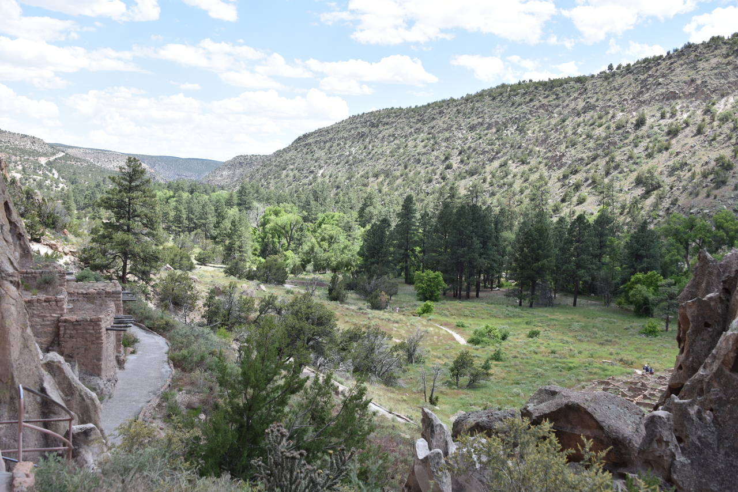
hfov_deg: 53.1
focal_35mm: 36
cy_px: 246
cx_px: 369
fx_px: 738
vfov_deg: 36.9
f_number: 7.1
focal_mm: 36
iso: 100
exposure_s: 1/200
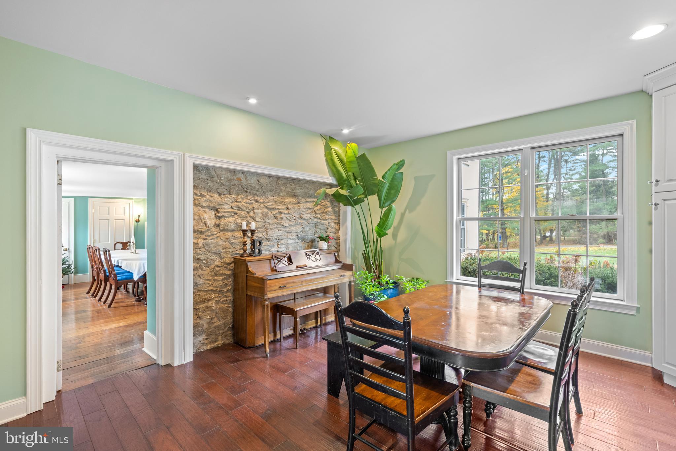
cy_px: 226
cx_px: 338
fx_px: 300
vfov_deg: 73.7
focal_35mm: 16
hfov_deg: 96.7
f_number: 8
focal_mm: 16
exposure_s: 1/2.5
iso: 640
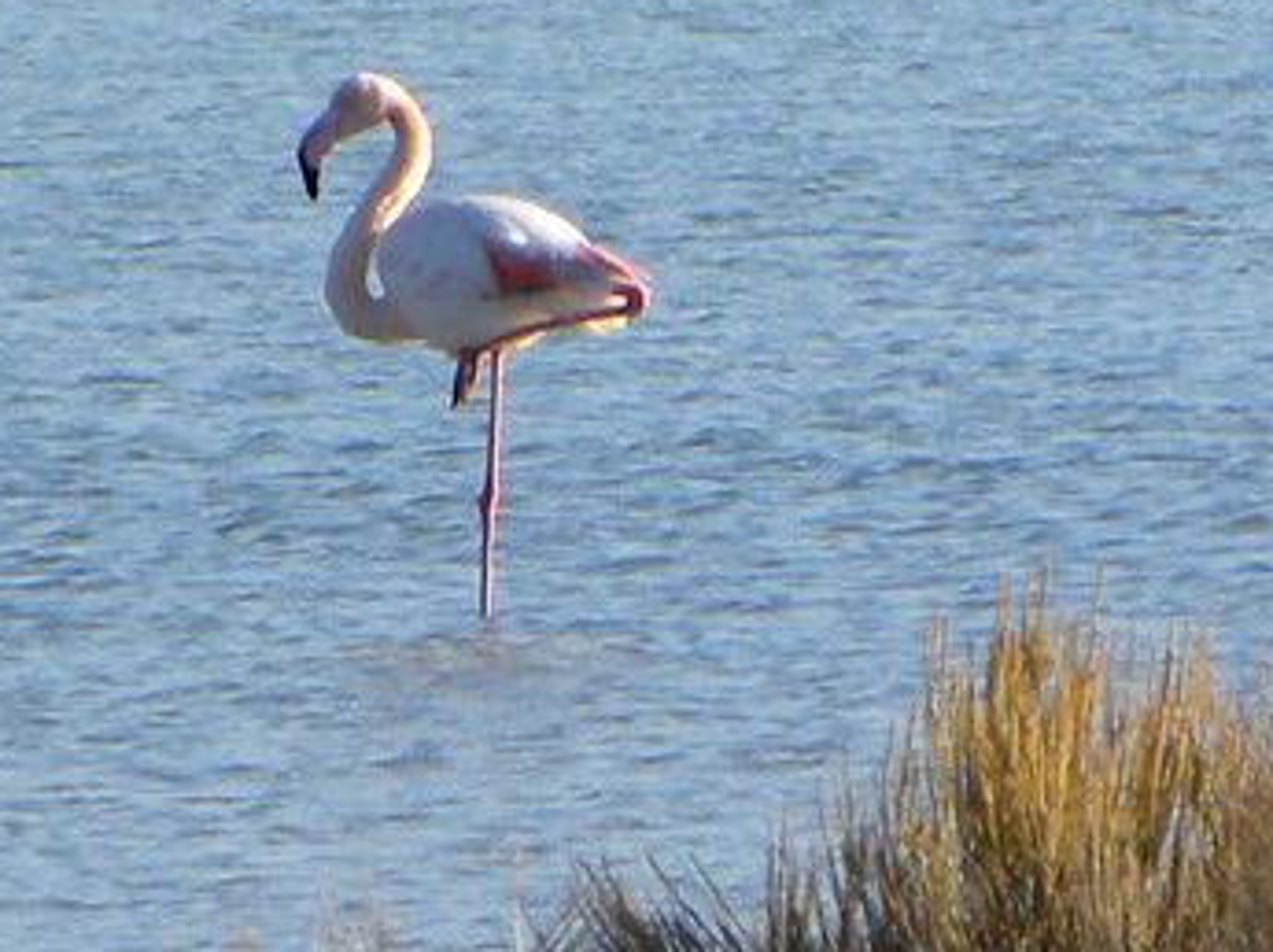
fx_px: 59807
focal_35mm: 1628
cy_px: 339
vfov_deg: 0.9
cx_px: 1114
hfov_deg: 1.2
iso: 64
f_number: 5
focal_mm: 110.4
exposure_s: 1/320
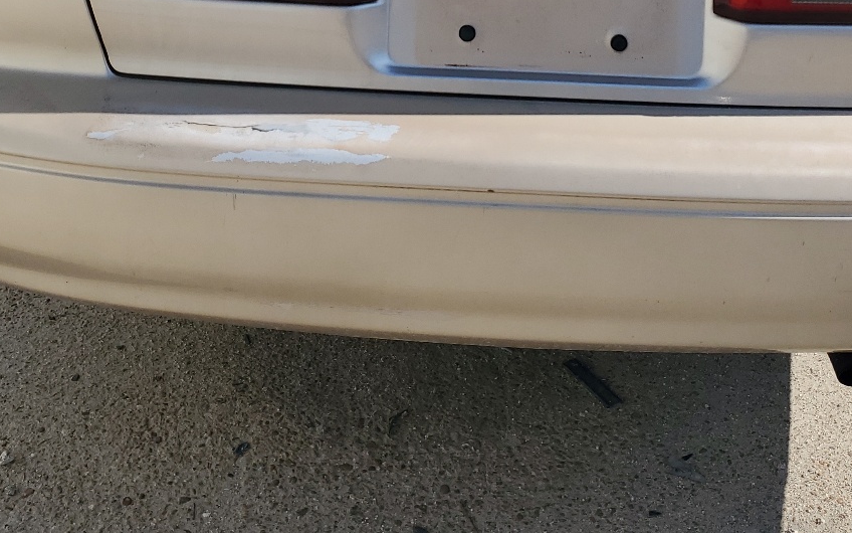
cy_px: -34
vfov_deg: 23.5
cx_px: 475
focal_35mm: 52
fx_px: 1207
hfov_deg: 38.8
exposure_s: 1/3333
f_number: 1.5
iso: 50
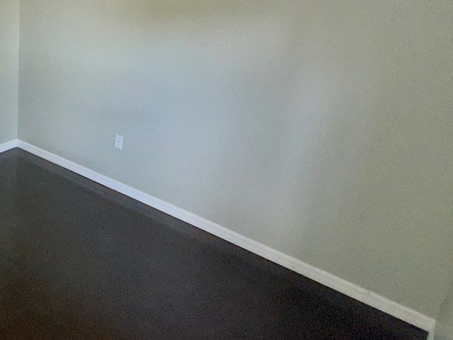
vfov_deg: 40.2
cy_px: 113
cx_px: 38
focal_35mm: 35
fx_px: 458
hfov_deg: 46.9
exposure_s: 1/60
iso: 160
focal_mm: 2.22
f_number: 2.2
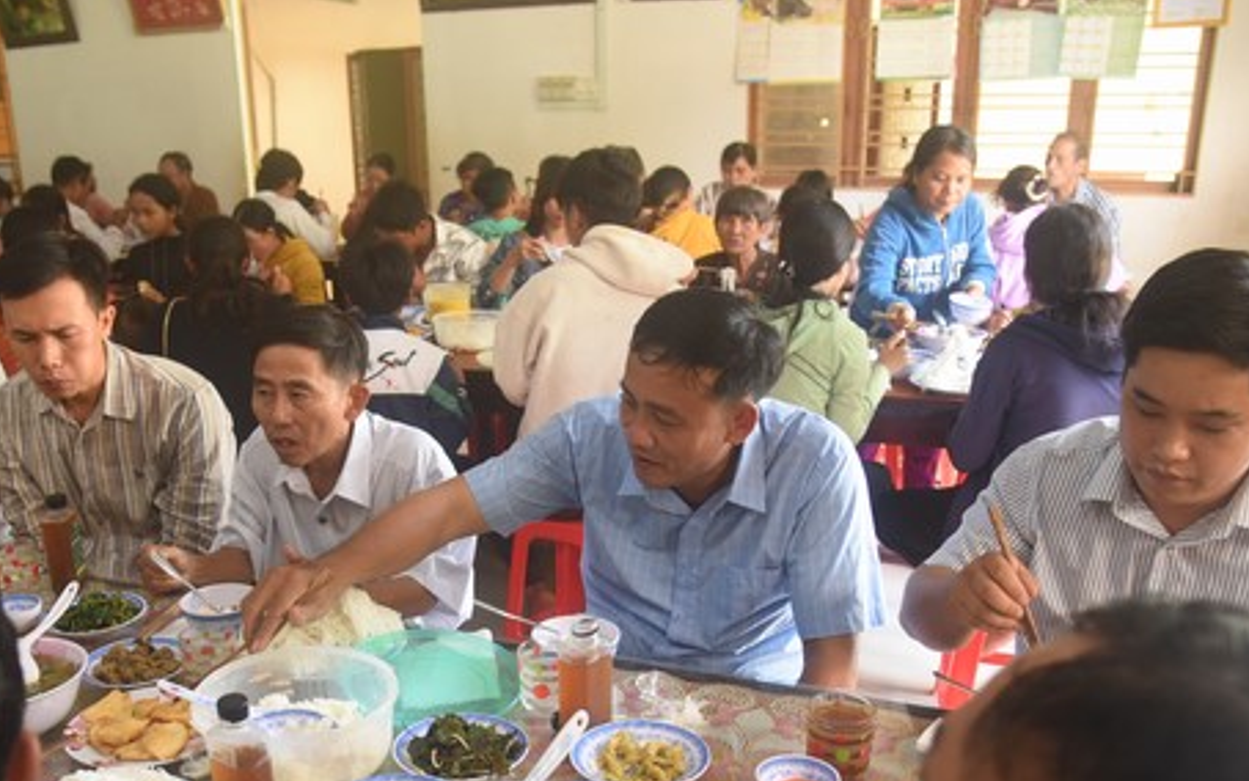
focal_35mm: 35
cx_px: 498
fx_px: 1192
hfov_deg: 54.9
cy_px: 547
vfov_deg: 35.8
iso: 1600
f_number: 4
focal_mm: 24
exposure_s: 1/100
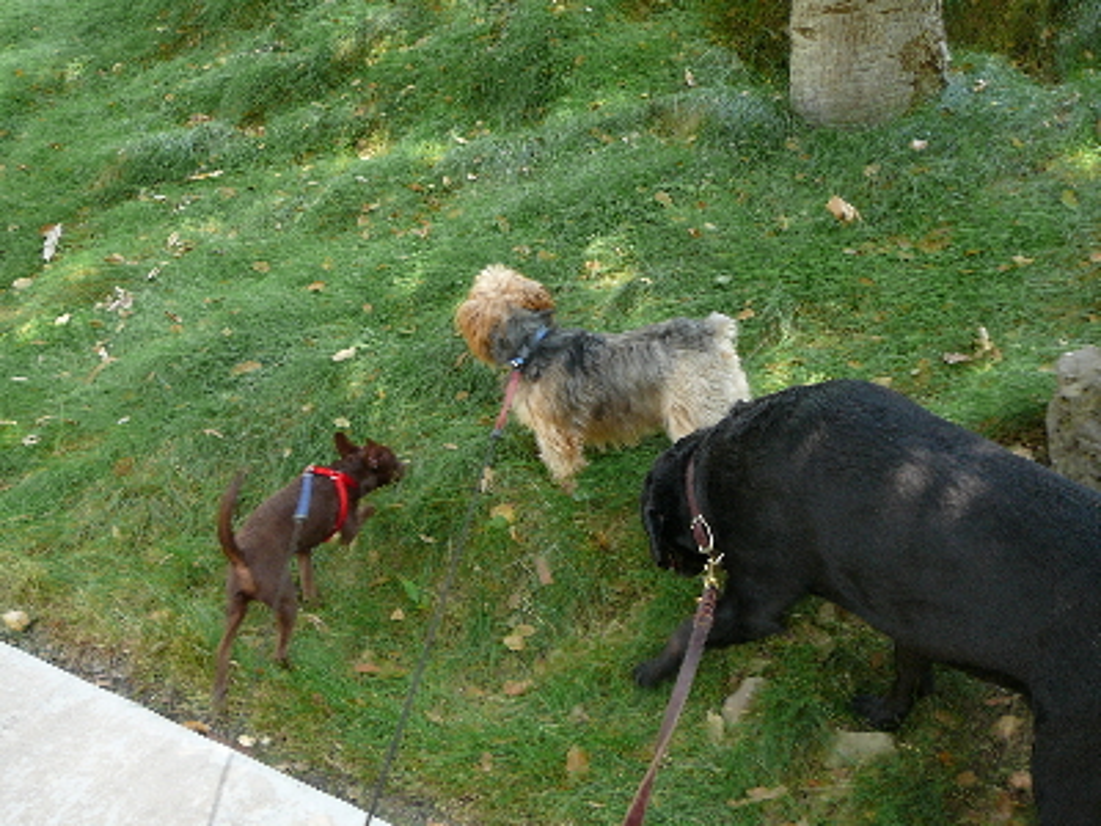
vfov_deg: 40.7
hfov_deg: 52.6
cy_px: 413
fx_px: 1113
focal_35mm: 35
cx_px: 550
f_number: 2.8
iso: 100
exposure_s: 1/60
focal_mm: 5.2
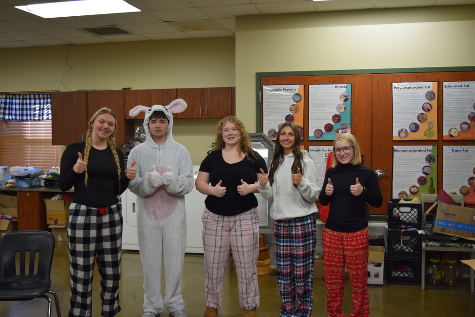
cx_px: 238
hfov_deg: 46.4
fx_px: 554
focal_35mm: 42
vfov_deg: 31.9
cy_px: 158
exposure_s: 1/60
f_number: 4.2
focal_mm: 28
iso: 720
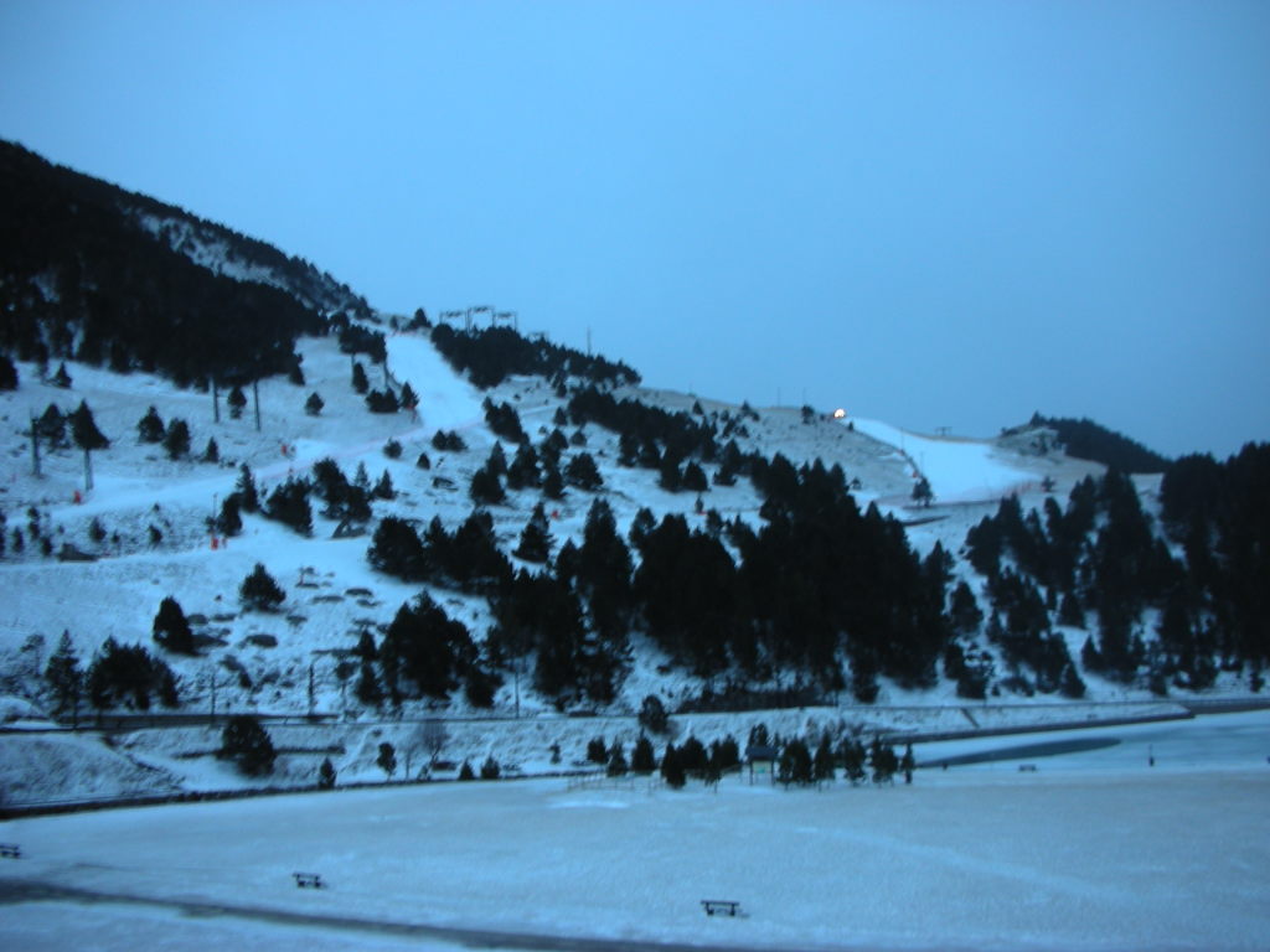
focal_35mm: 35
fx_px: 1284
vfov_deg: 40.7
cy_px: 476
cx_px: 635
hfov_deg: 52.6
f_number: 3
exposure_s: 1/4
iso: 50
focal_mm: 5.8
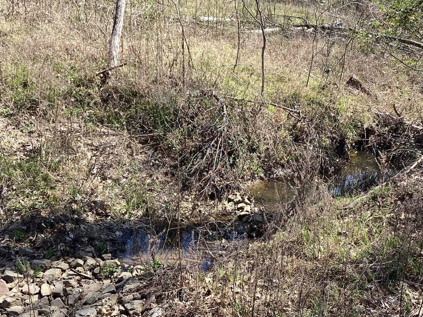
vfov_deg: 35.1
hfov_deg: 45.8
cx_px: 223
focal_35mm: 41
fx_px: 501
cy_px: 175
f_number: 2.4
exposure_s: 1/413
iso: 25
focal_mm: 3.3
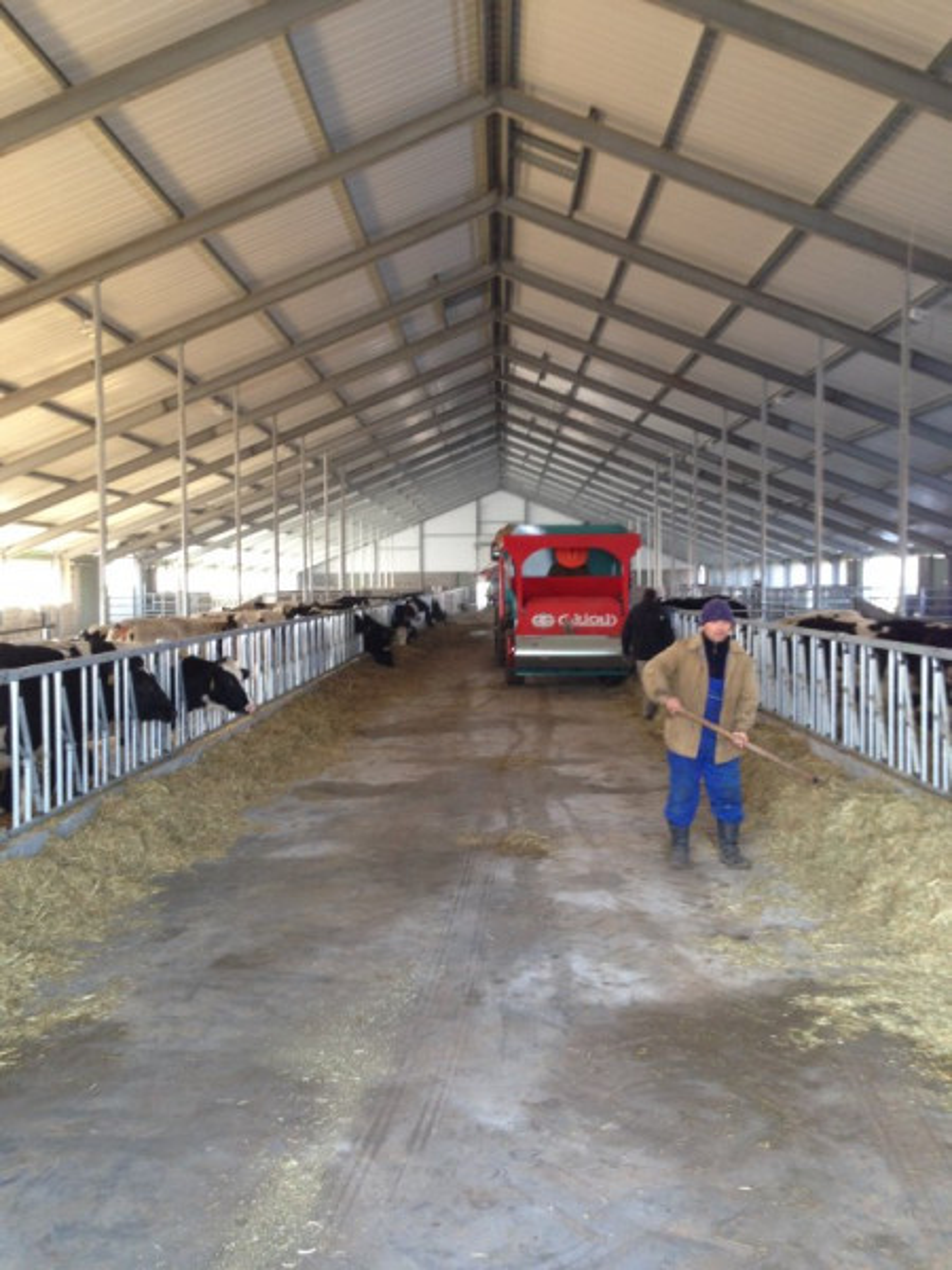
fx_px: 1210
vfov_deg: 55.4
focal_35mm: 33
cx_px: 476
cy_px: 635
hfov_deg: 42.9
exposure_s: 1/20
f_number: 2.4
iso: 80
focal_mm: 4.12
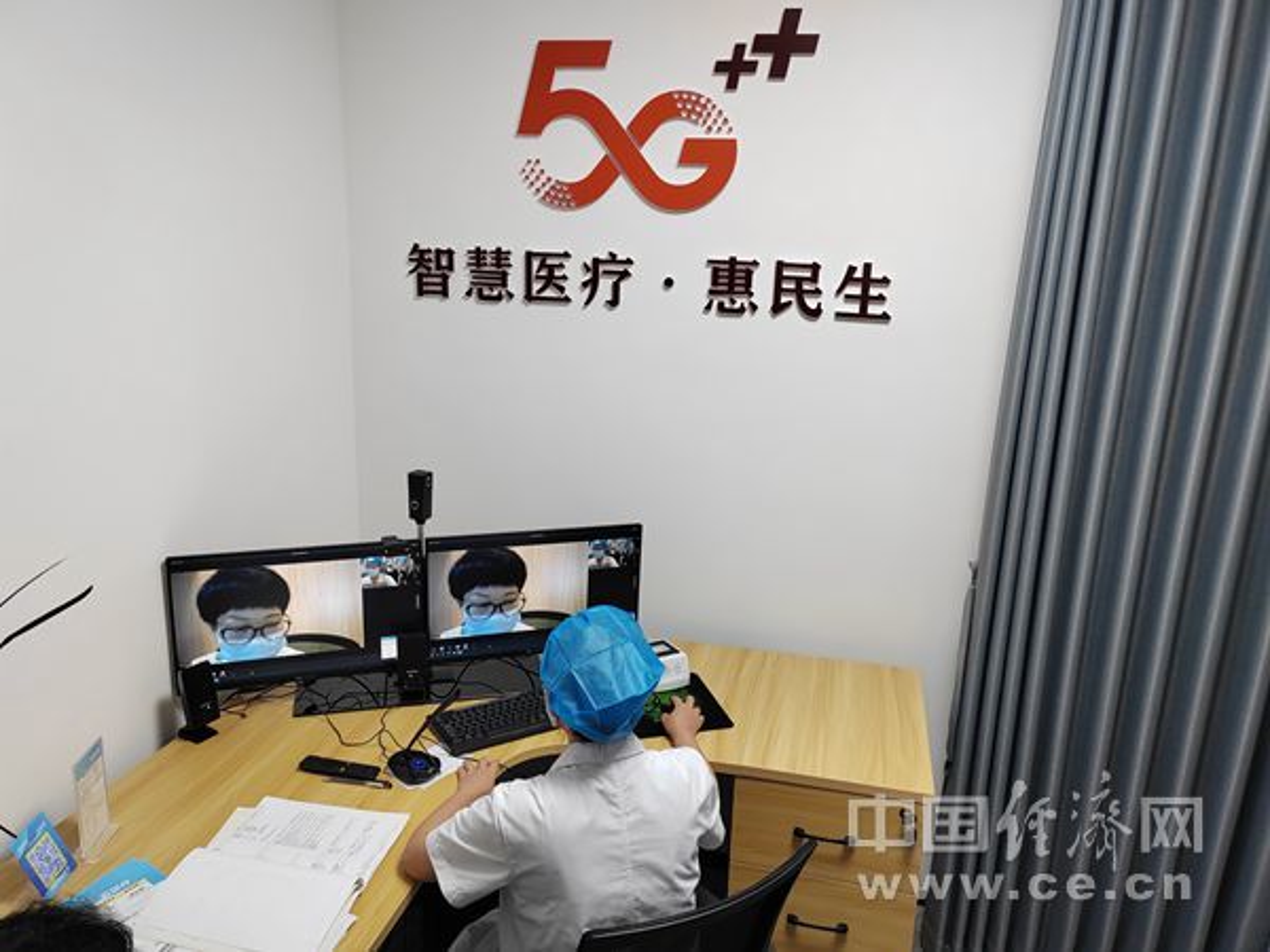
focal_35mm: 27
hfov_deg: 65.3
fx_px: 991
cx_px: 635
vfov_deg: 51.4
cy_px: 476
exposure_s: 1/100
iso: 448
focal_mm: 5.52
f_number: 1.9
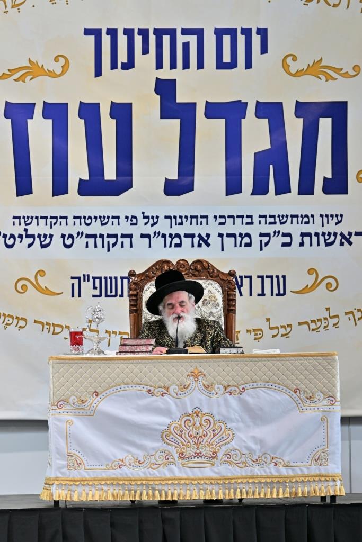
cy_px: 271
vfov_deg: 11.0
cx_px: 181
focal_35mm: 187
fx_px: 2819
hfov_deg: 7.3
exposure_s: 1/160
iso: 250
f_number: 2.8
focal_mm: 125
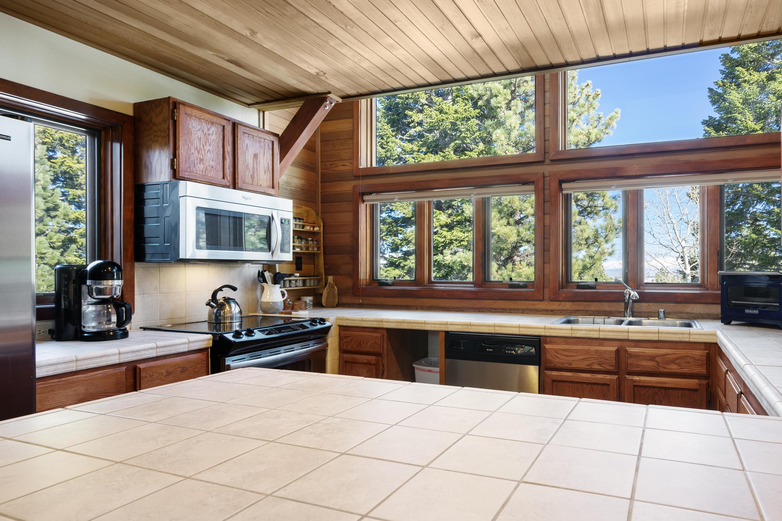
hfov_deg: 79.4
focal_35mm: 21
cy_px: 285
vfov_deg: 59.4
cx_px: 498
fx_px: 456
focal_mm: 16
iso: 100
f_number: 7.1
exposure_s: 2.5
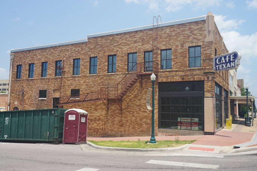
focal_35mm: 33
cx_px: 128
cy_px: 86
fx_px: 236
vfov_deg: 40.0
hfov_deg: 57.2
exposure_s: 1/125
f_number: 11
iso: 100
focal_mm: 22
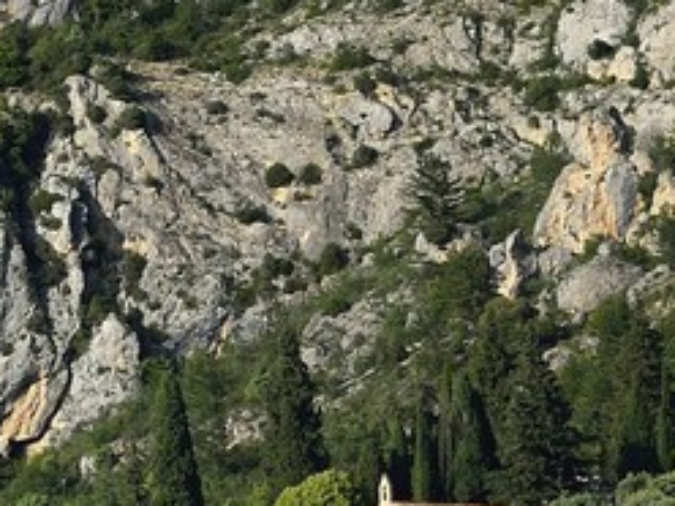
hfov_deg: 4.1
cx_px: -1391
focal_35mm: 465
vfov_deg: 3.2
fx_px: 9067
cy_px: 79
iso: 200
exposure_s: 1/320
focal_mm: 75
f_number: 9
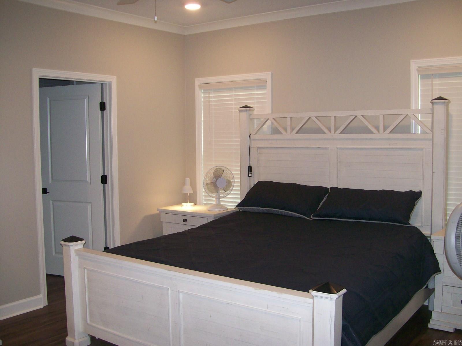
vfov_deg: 39.7
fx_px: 480
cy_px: 173
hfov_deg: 51.4
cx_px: 231
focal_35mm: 36
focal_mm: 6
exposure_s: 1/64
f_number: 2.7
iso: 140
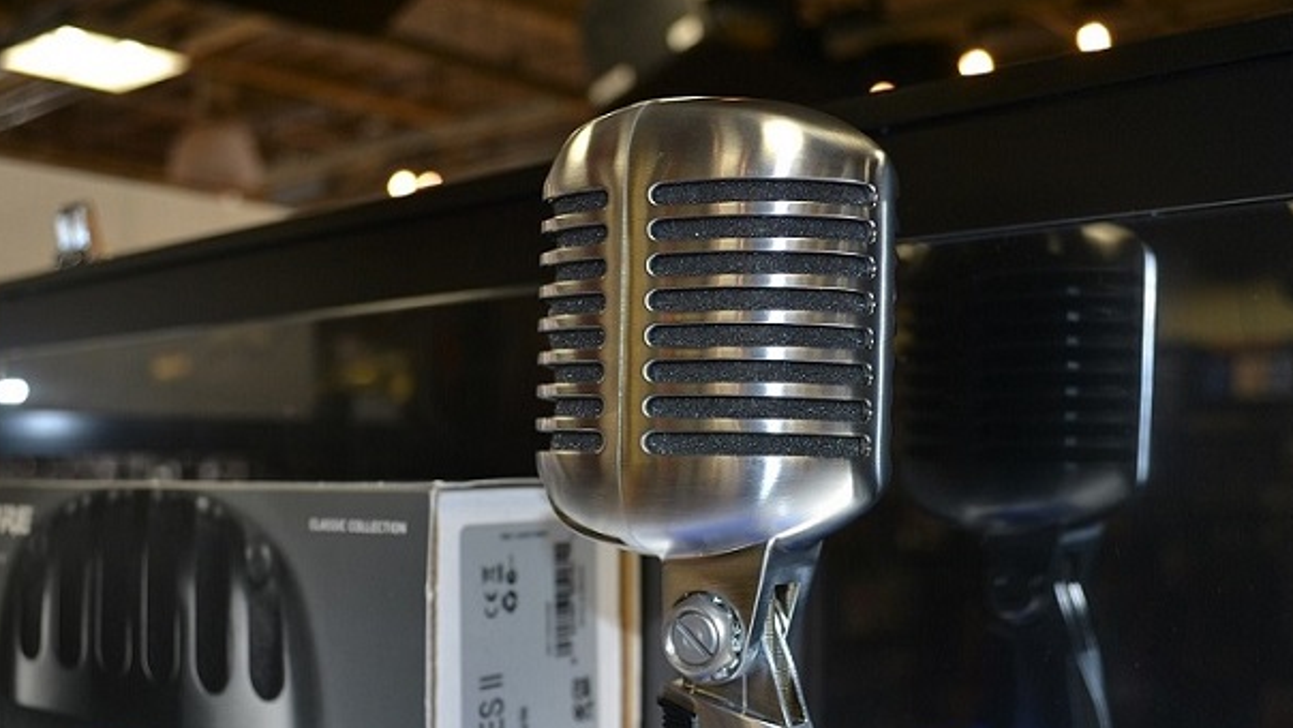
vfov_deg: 28.9
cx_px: 658
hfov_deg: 49.4
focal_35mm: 41
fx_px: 1406
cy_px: 462
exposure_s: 1/60
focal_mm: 24
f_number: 4
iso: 250
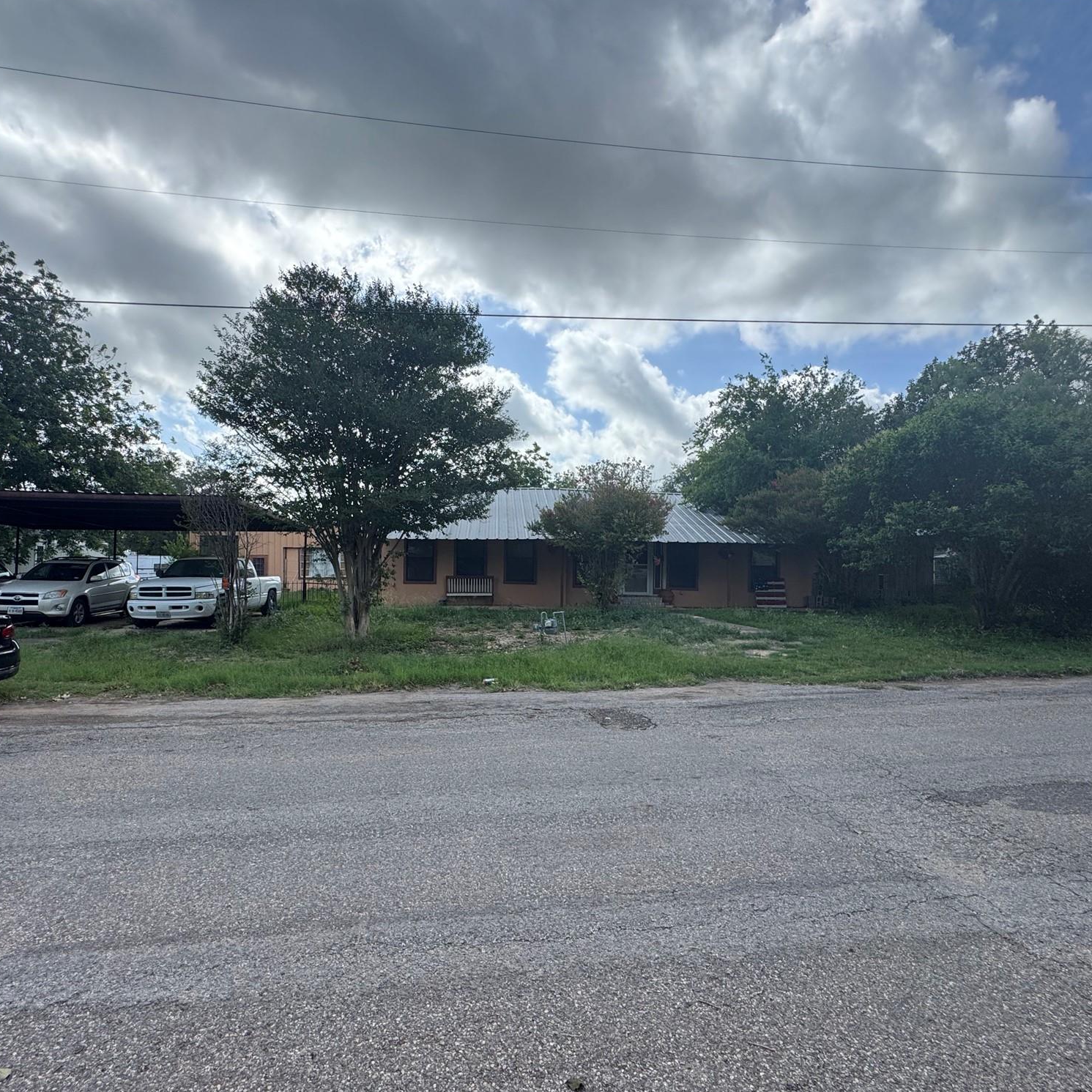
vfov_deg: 84.0
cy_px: 556
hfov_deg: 83.7
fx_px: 607
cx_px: 495
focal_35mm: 17
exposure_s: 1/1277
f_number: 2.2
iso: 40
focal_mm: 2.22
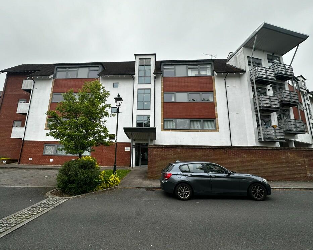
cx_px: 145
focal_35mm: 15
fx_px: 139
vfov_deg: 84.0
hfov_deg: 96.6
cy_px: 125
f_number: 2.2
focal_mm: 2.22
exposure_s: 1/469
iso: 40
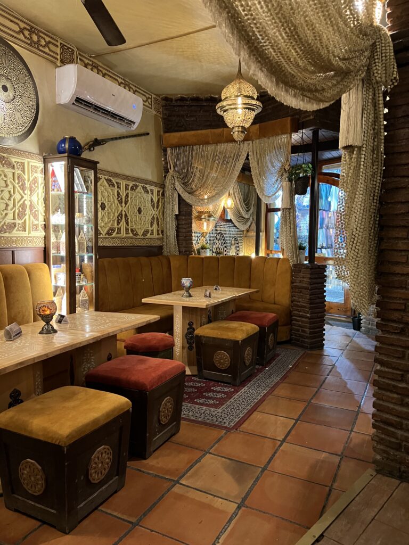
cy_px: 272
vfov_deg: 67.3
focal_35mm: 26
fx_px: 410
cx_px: 204
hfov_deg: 53.1
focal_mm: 5.7
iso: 500
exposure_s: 1/33
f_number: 1.5
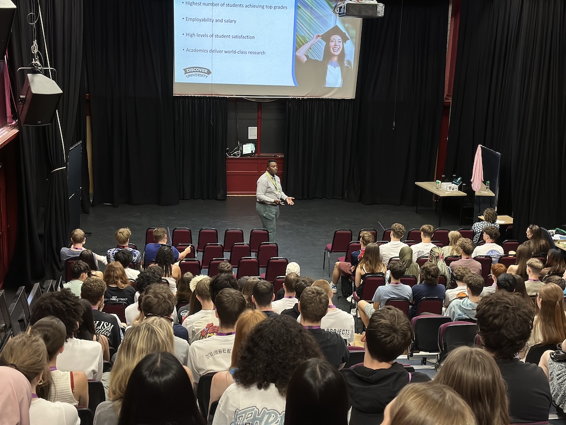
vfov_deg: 30.3
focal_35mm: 48
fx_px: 785
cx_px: 283
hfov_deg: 39.7
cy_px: 212
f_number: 1.78
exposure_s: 1/60
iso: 320
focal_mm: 6.86
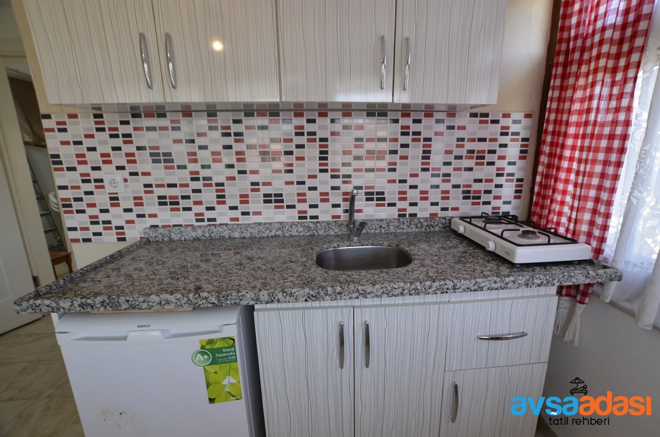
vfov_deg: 77.1
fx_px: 274
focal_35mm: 15
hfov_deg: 100.5
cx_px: 330
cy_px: 218
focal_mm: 10
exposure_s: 1/60
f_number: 5.6
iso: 250
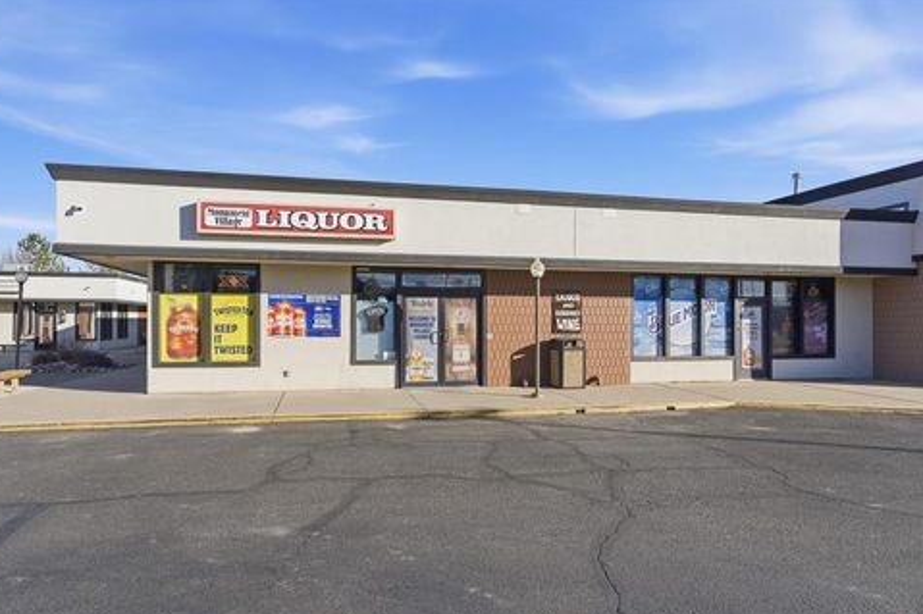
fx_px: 615
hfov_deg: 73.8
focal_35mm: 24
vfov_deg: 53.1
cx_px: 453
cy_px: 315
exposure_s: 1/1250
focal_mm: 23
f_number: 7.1
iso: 100
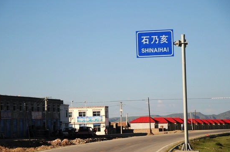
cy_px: 79
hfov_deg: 13.7
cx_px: 110
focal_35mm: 150
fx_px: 954
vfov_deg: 9.1
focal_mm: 85
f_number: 5.6
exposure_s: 1/1250
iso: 200
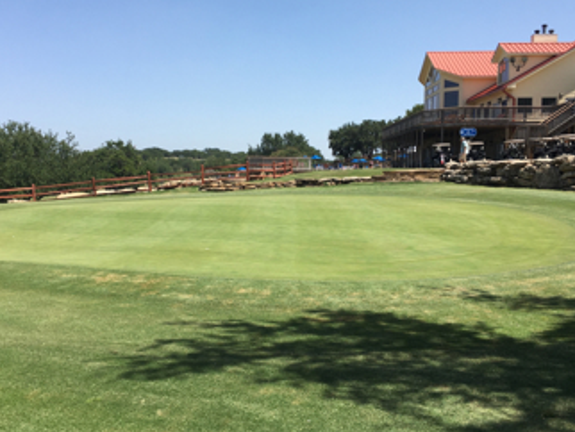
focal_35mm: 36
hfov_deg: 51.3
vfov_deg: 39.7
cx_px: 268
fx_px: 598
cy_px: 211
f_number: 2.2
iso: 25
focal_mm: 4.15
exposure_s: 1/1374
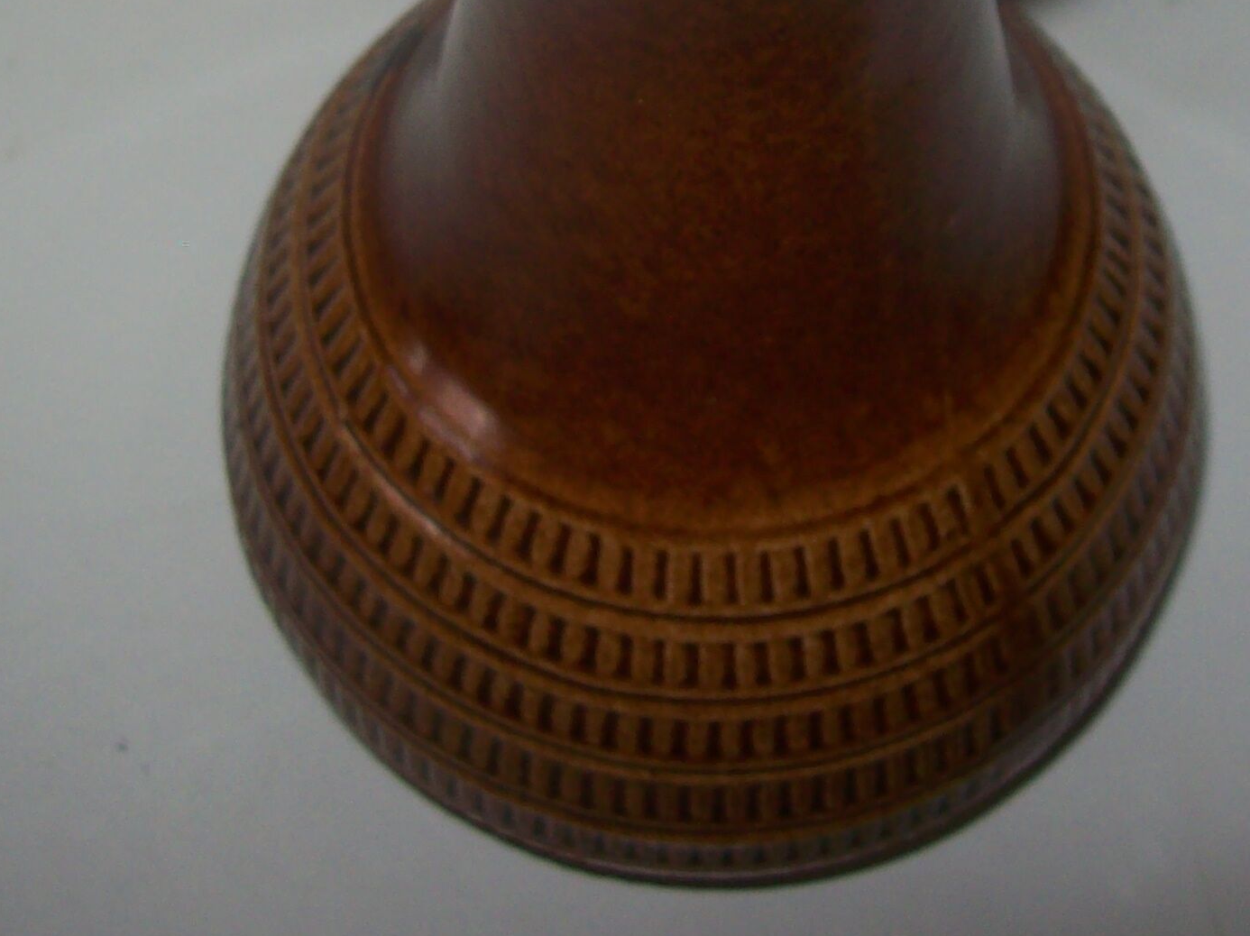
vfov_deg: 19.4
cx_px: 687
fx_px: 2671
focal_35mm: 74
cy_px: 19
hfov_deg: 26.3
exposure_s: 1/64
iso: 80
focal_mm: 6
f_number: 2.7
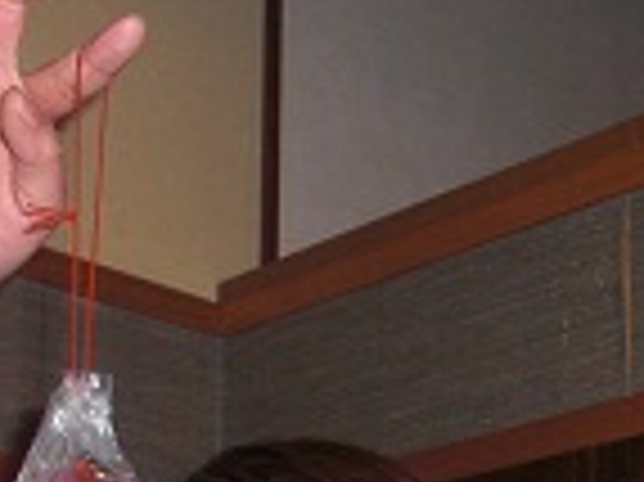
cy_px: 678
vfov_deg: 13.9
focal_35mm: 101
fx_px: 1877
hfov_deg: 19.4
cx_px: 216
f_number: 2.7
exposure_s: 1/30
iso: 100
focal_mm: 5.8
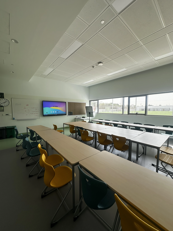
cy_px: 116
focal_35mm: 14
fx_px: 93
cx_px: 86
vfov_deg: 102.1
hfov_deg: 85.7
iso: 40
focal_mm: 2.22
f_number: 2.2
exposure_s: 1/193
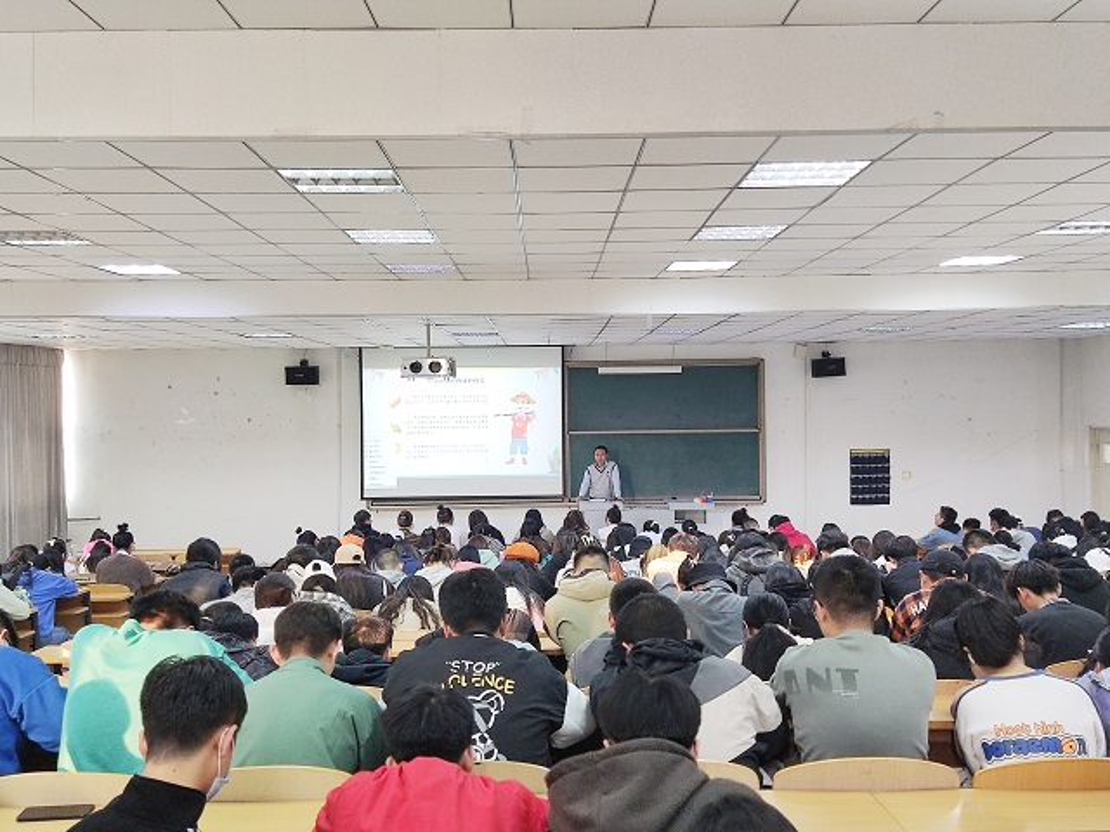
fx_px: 1058
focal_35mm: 33
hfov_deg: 55.4
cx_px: 555
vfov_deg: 42.9
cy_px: 416
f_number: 1.79
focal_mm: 4.71
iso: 427
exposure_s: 1/50
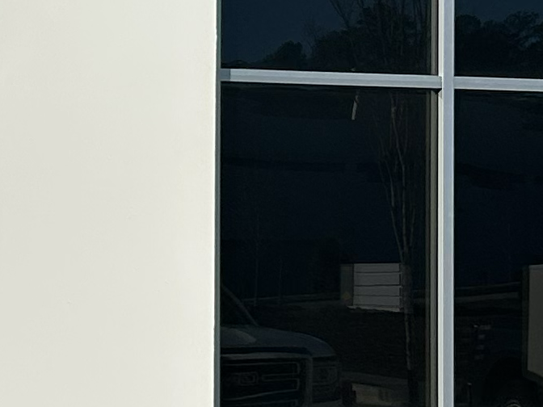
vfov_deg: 9.5
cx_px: -281
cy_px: 234
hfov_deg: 12.1
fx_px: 2447
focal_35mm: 156
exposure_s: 1/8000
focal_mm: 5.7
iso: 50
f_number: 1.5
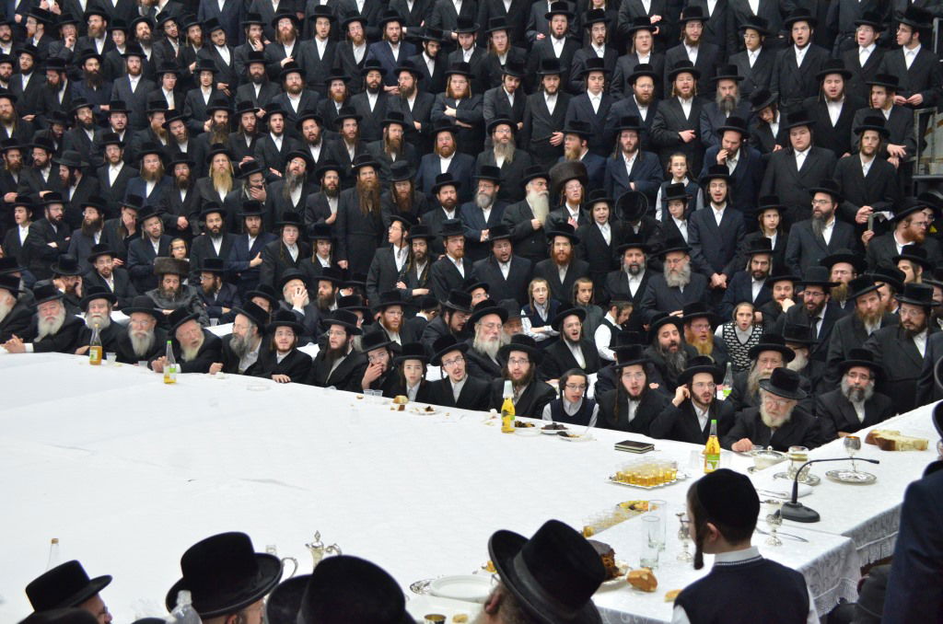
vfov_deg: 20.5
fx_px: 1725
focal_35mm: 66
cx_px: 472
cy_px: 312
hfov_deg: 30.6
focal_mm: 44
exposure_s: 1/200
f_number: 5
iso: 2000
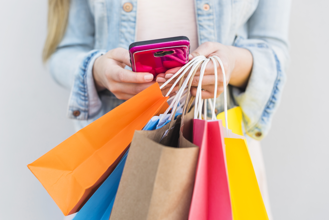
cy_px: 110
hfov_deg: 39.6
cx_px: 164
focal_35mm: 50
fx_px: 457
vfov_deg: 27.0
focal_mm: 50
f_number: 3.5
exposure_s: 1/250
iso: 320
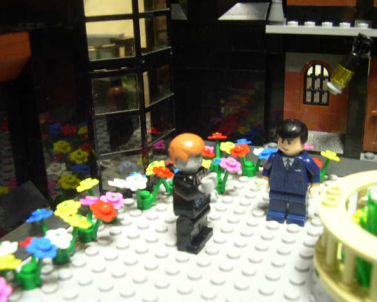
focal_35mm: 40
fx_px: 447
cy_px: 151
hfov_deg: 45.8
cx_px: 195
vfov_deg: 37.4
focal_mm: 8
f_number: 2.8
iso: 400
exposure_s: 1/3.3
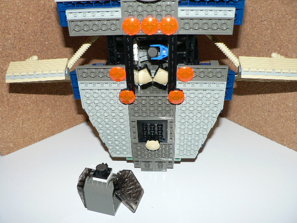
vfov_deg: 39.7
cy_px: 112
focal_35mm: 36
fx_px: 309
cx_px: 148
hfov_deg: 51.4
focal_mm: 6
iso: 100
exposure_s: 1/60
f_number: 2.8
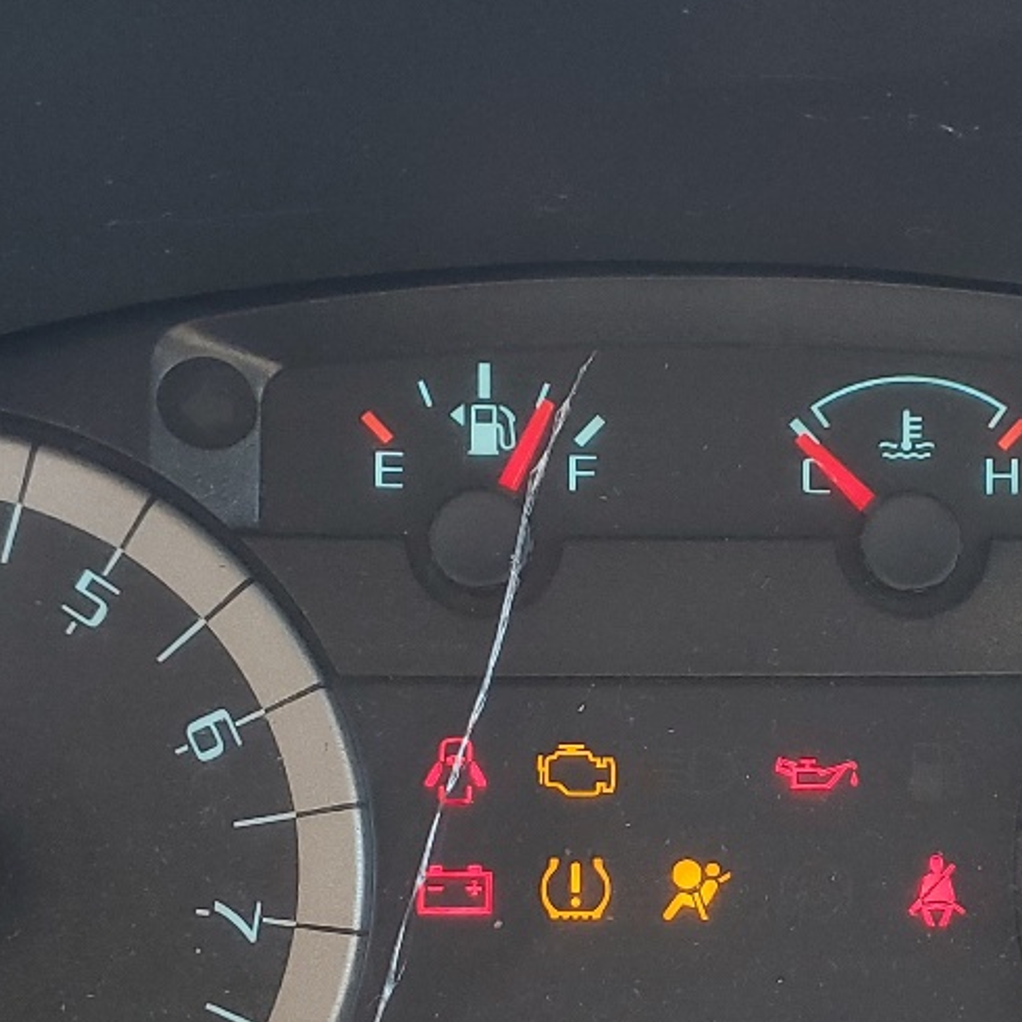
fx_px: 2505
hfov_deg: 22.9
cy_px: 720
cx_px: 747
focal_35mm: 75
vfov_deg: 22.9
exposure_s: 1/120
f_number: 1.5
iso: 85
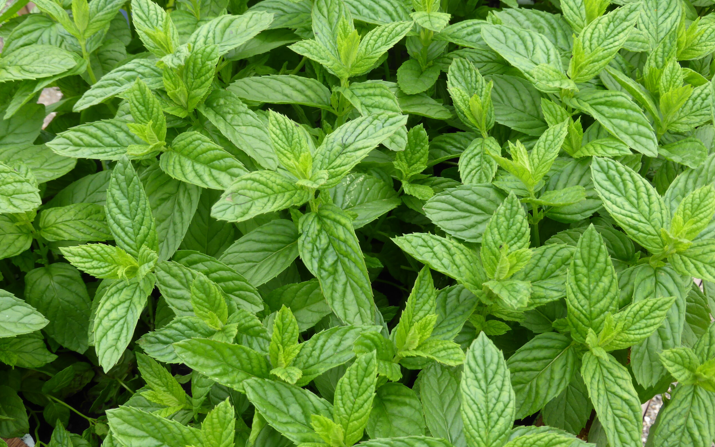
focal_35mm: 43
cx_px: 361
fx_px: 838
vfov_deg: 29.9
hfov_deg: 46.2
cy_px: 232
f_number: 3.9
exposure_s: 1/125
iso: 100
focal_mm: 6.9
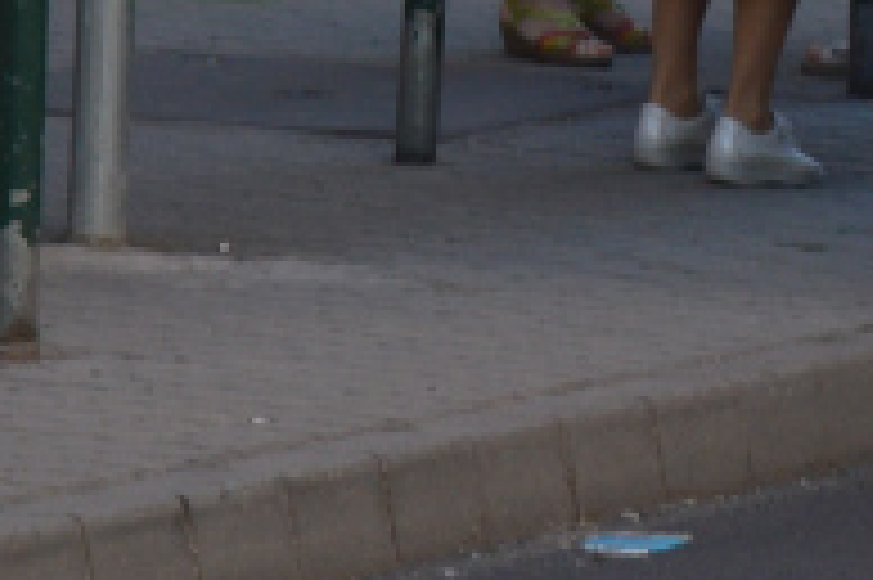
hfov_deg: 3.9
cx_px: 2412
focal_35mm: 522
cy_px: -1160
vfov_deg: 2.6
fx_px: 12647
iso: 200
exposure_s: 1/250
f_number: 5.6
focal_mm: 52
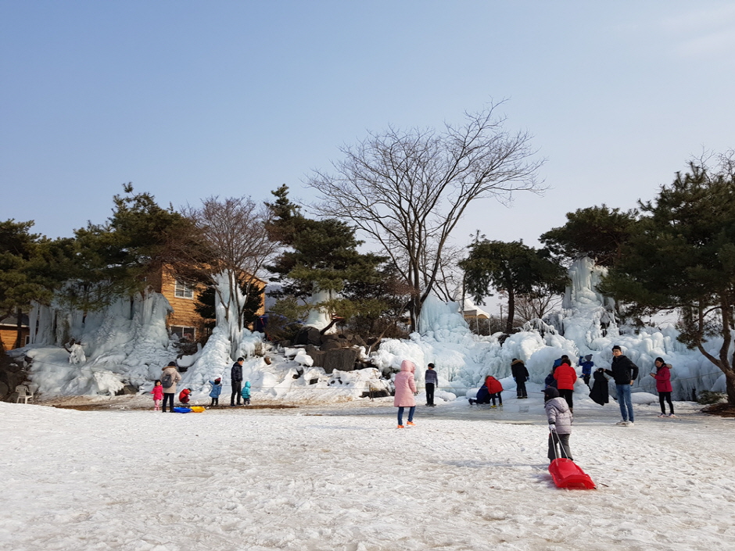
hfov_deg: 67.3
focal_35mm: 26
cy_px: 276
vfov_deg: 53.1
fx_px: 552
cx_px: 368
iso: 40
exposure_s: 1/2080
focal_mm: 4.2
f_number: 1.7
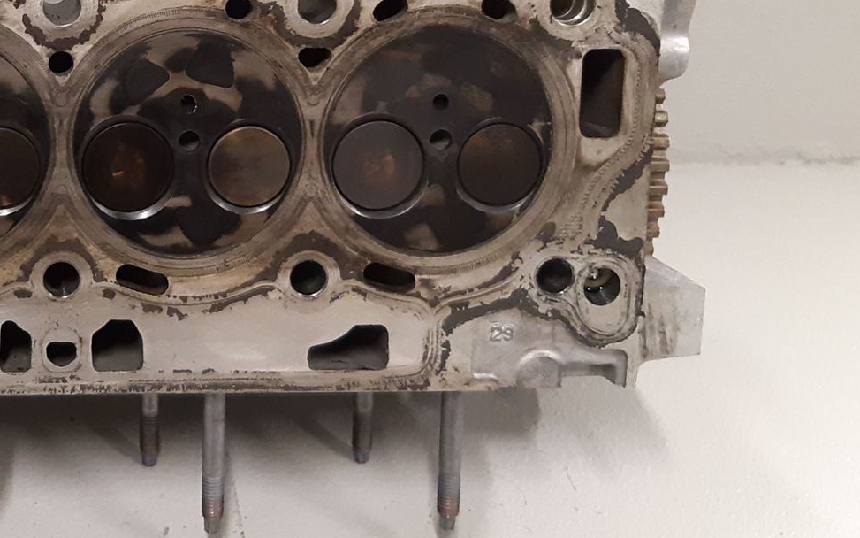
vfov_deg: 22.0
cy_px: 94
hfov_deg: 32.8
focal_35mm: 58
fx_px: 1359
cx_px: 39
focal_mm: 3.93
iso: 250
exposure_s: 1/50
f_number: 1.7
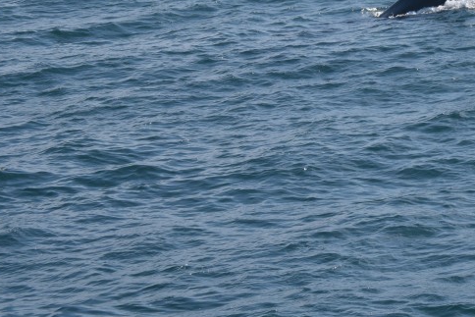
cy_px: 6
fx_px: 2430
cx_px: 470
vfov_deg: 7.4
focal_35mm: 184
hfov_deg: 11.1
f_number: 5.6
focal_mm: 55
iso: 200
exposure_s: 1/1600
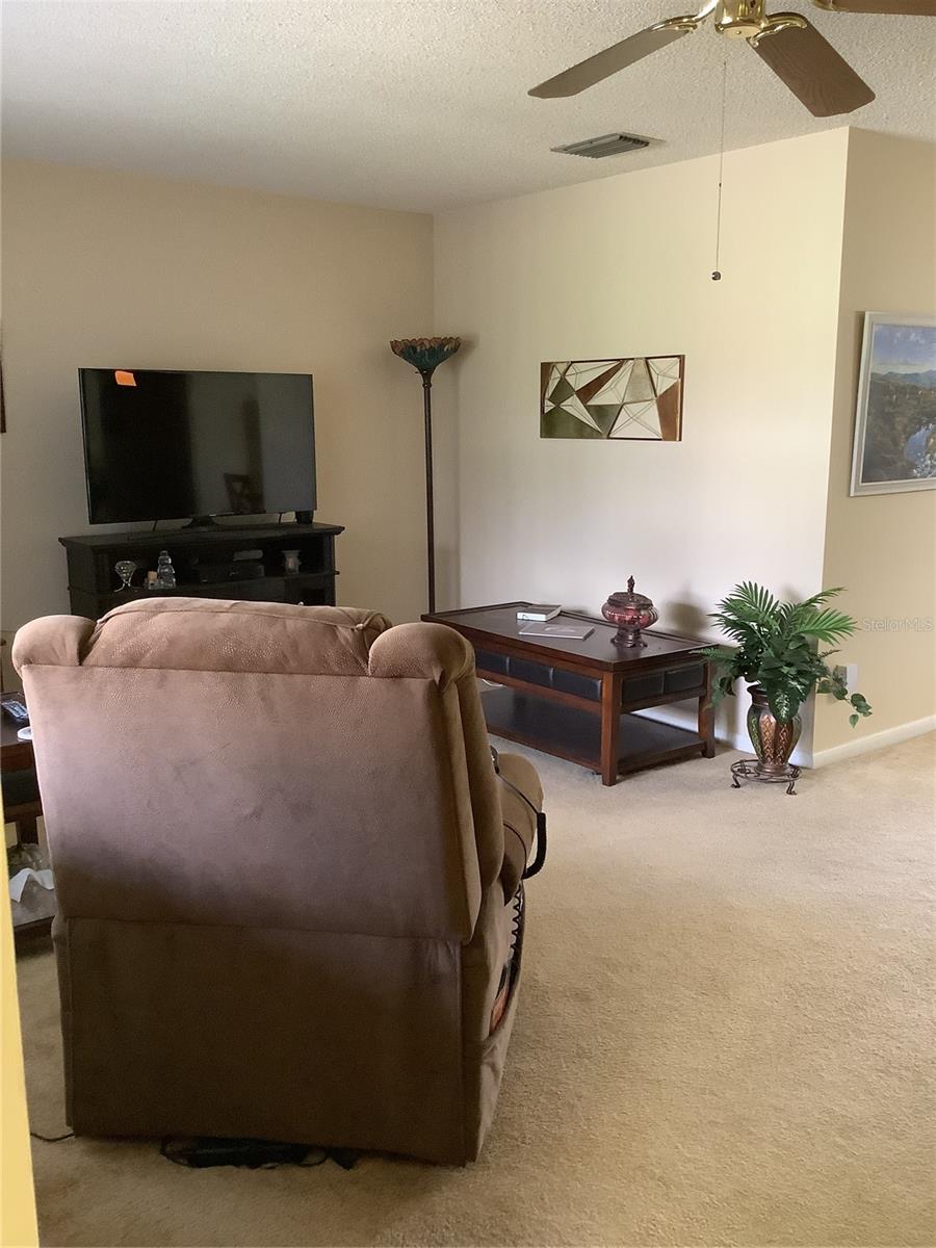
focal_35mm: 31
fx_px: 1118
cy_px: 624
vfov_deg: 58.4
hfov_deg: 45.4
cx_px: 468
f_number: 2.4
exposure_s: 1/33
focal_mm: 3.3
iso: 320
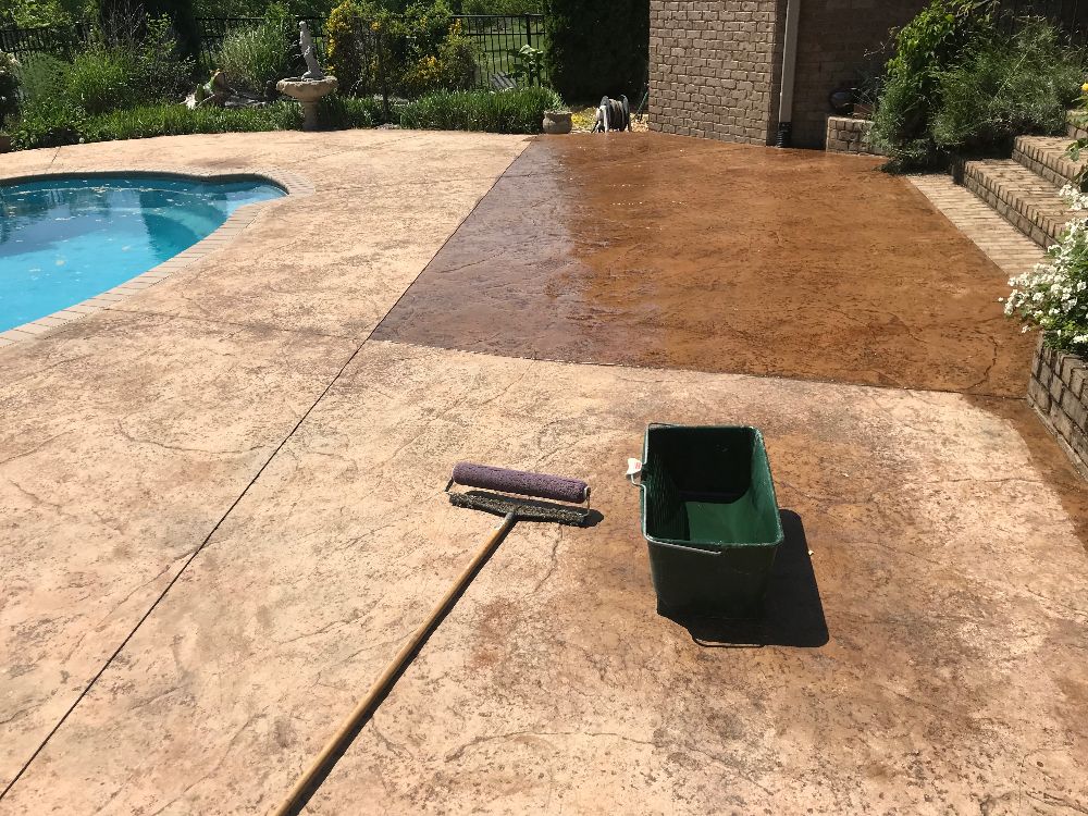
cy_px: 408
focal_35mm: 28
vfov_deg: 49.7
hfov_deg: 63.4
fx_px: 880
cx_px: 544
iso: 20
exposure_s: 1/3195
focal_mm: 3.99
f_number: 1.8
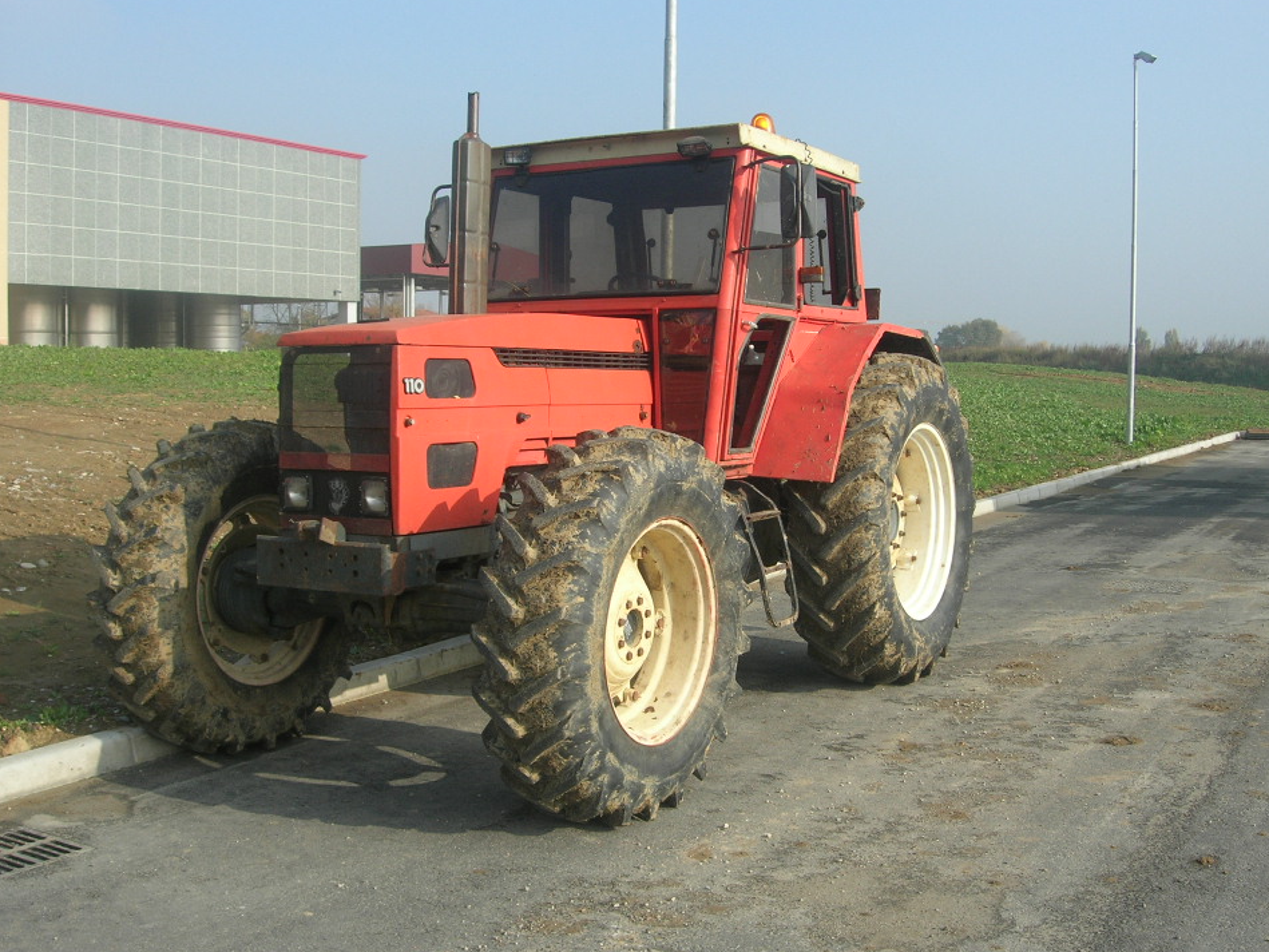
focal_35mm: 41
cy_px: 483
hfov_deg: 45.7
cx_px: 683
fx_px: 1503
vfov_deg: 35.1
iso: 64
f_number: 4.8
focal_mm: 7.8
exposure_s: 1/379
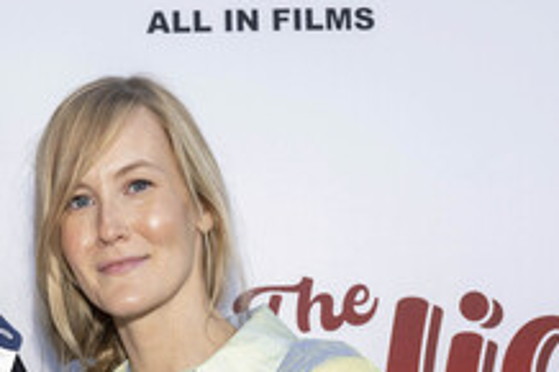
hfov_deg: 21.1
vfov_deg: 14.5
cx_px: -17
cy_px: 354
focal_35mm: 93
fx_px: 1443
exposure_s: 1/200
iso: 400
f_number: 5.6
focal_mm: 45
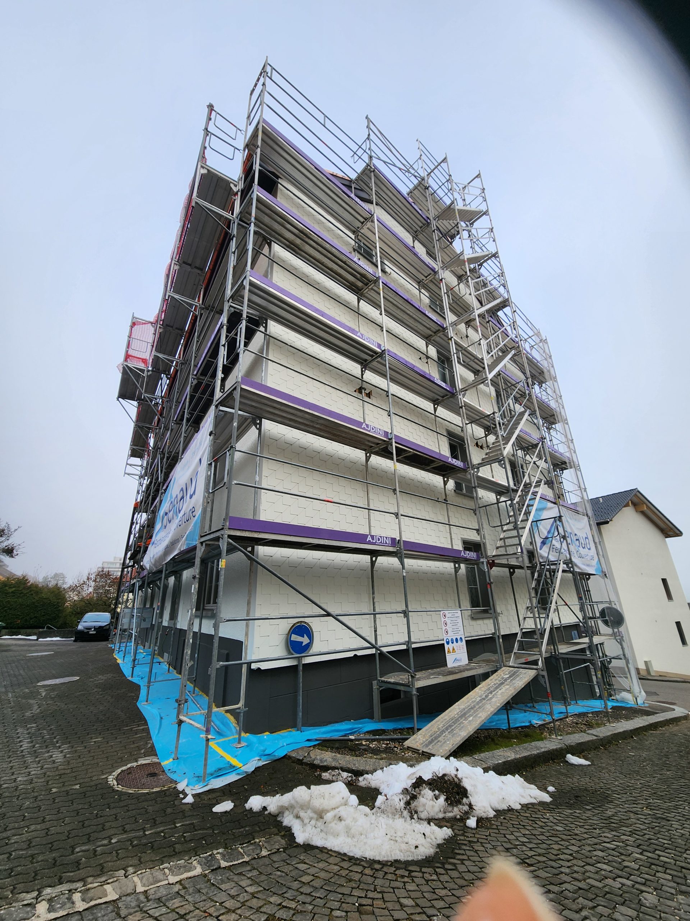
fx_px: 346
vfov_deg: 106.2
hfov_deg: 89.9
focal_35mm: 13
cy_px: 460
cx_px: 345
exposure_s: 1/288
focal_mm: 2.2
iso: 50
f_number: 2.2
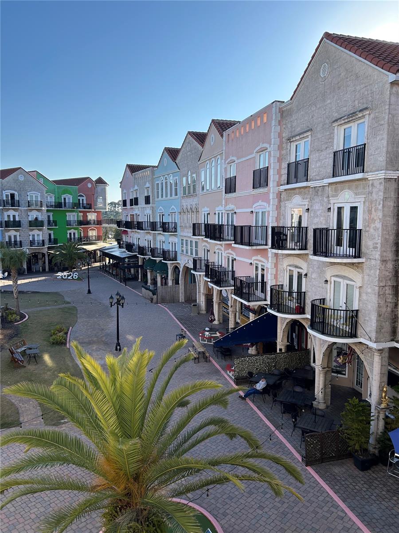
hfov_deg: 53.1
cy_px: 266
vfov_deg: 67.3
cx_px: 200
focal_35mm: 26
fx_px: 400
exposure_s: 1/2915
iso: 50
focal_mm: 5.7
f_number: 1.5
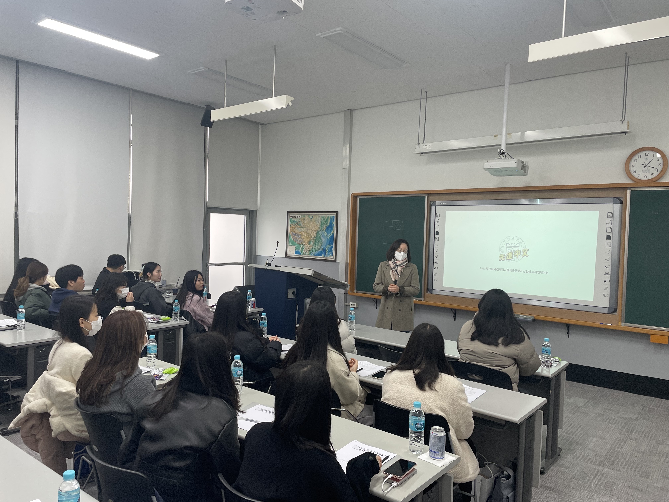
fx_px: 502
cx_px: 334
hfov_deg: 67.3
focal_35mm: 26
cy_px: 251
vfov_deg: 53.1
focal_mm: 4.2
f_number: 1.6
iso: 100
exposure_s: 1/120
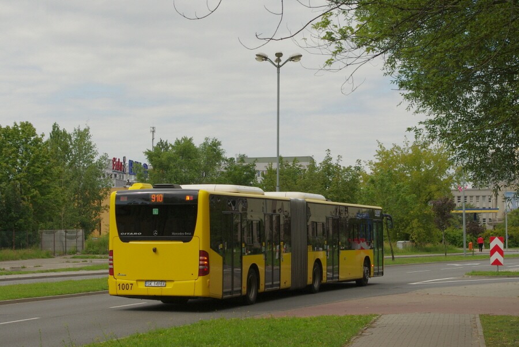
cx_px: 260
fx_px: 923
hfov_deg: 31.4
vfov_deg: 21.3
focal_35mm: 64
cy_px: 174
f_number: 8
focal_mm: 42.5
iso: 200
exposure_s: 1/640
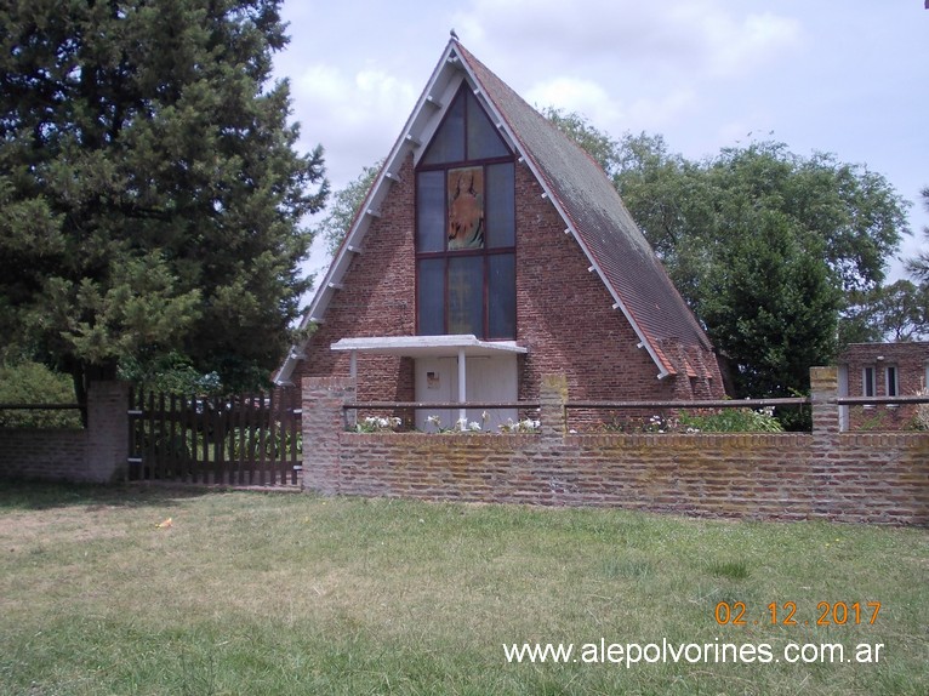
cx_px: 464
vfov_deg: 37.7
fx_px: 1019
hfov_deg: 49.0
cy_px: 348
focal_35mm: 38
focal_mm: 5.3
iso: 80
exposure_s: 1/320
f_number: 6.2
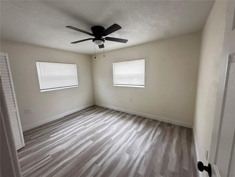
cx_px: 118
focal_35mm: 14
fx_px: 95
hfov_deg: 102.1
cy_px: 88
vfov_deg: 85.7
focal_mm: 2.22
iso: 500
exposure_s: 1/60
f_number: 2.2
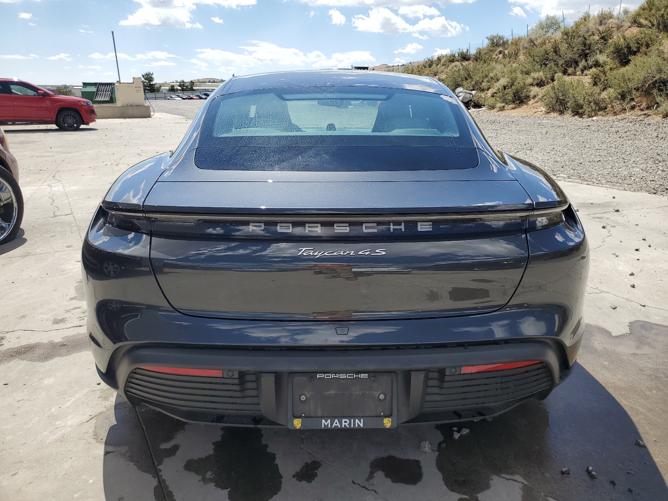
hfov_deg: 67.3
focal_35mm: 26
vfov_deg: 53.1
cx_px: 334
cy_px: 250
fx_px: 502
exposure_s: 1/3333
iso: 50
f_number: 1.5
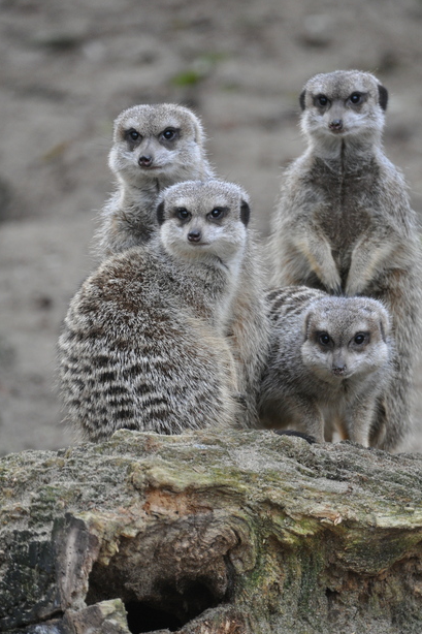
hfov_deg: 3.1
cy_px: 321
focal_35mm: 439
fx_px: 7723
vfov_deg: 4.7
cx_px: 234
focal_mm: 260
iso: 1000
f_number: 6.3
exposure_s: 1/125
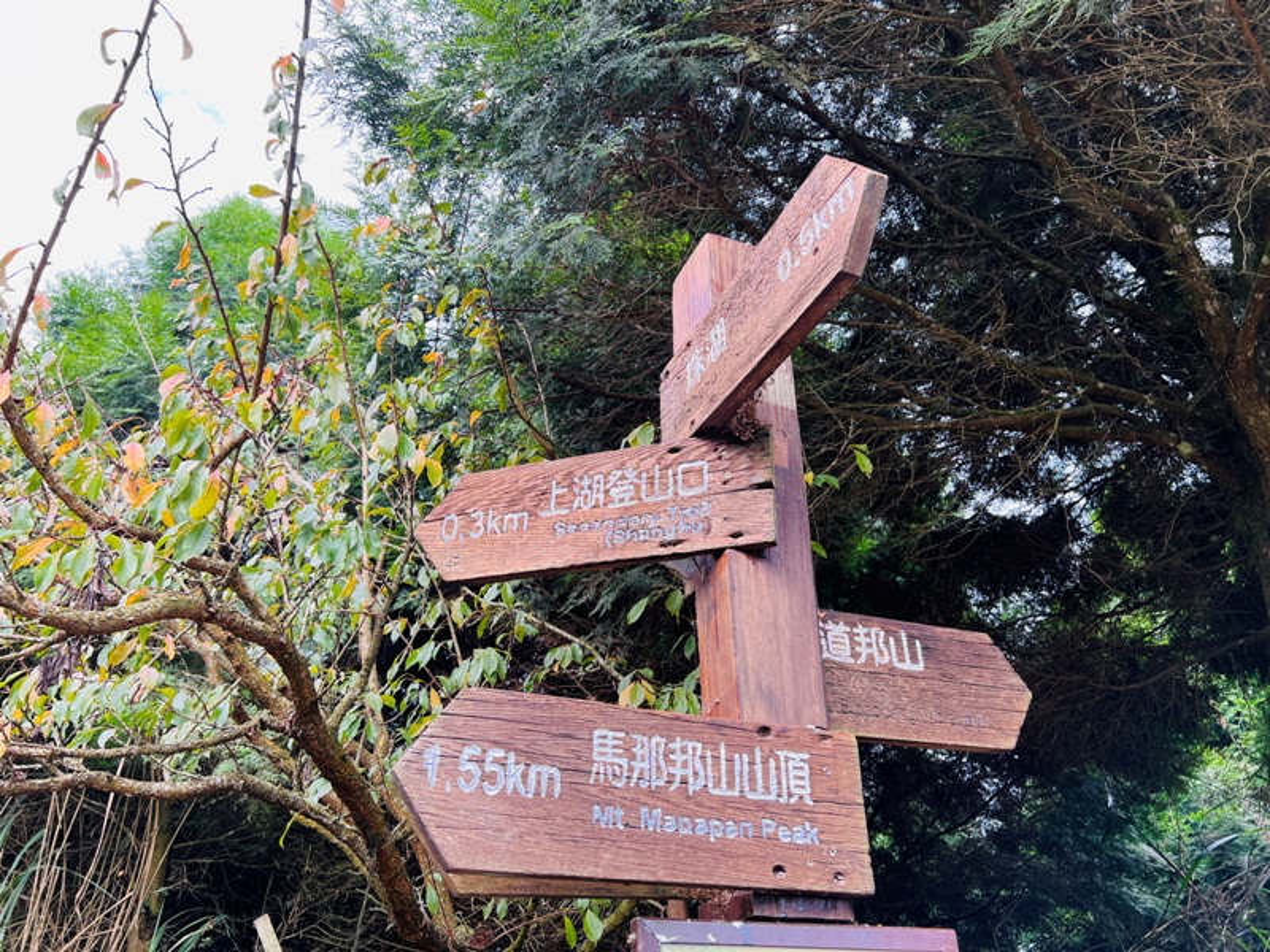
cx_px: 635
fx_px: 954
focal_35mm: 26
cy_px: 476
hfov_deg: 67.3
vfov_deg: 53.1
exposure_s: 1/242
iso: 40
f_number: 1.5
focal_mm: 5.7
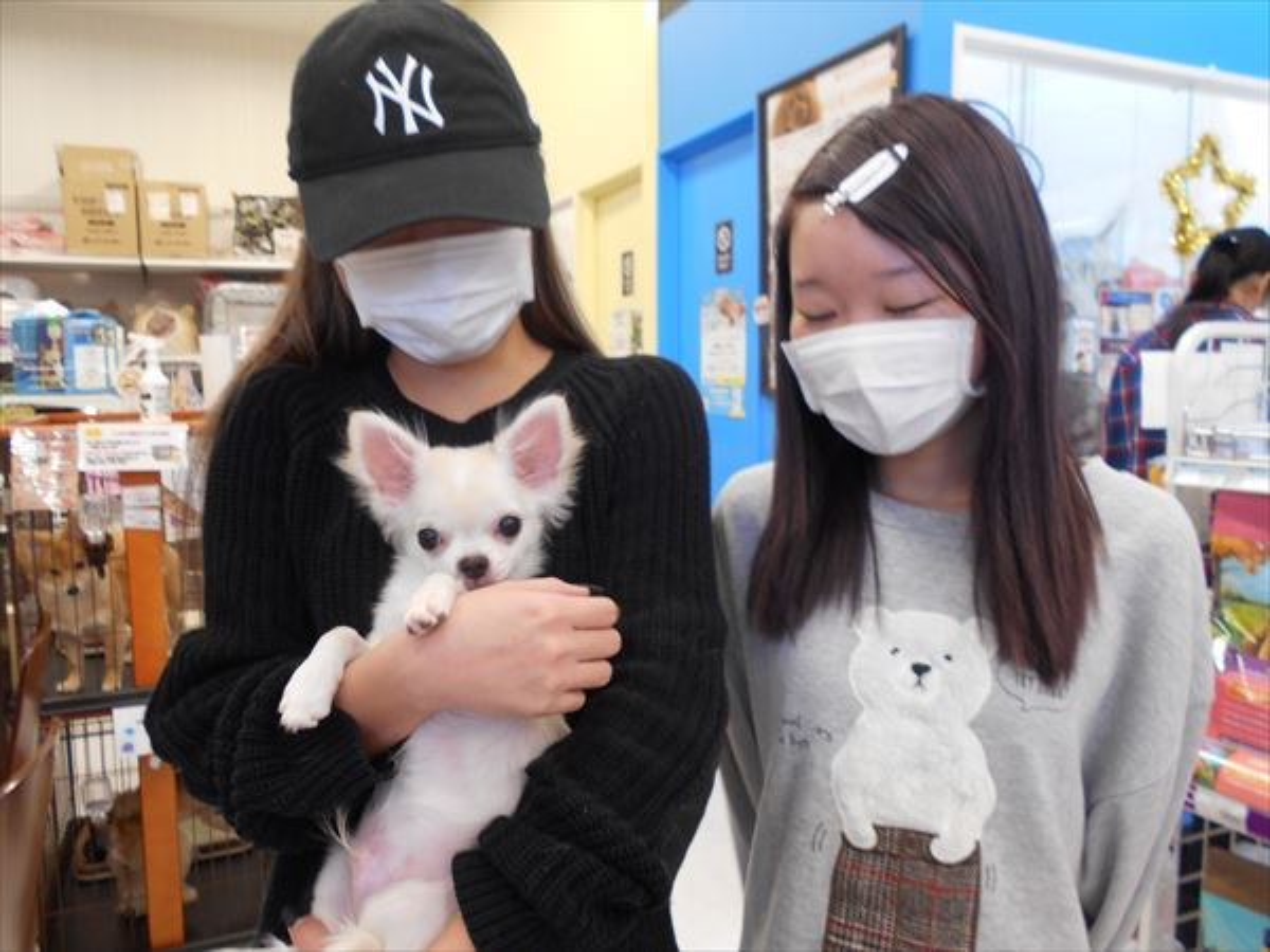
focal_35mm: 26
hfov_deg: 67.3
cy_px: 476
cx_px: 635
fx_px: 954
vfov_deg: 53.1
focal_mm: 4.6
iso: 125
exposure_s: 1/30
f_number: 3.2
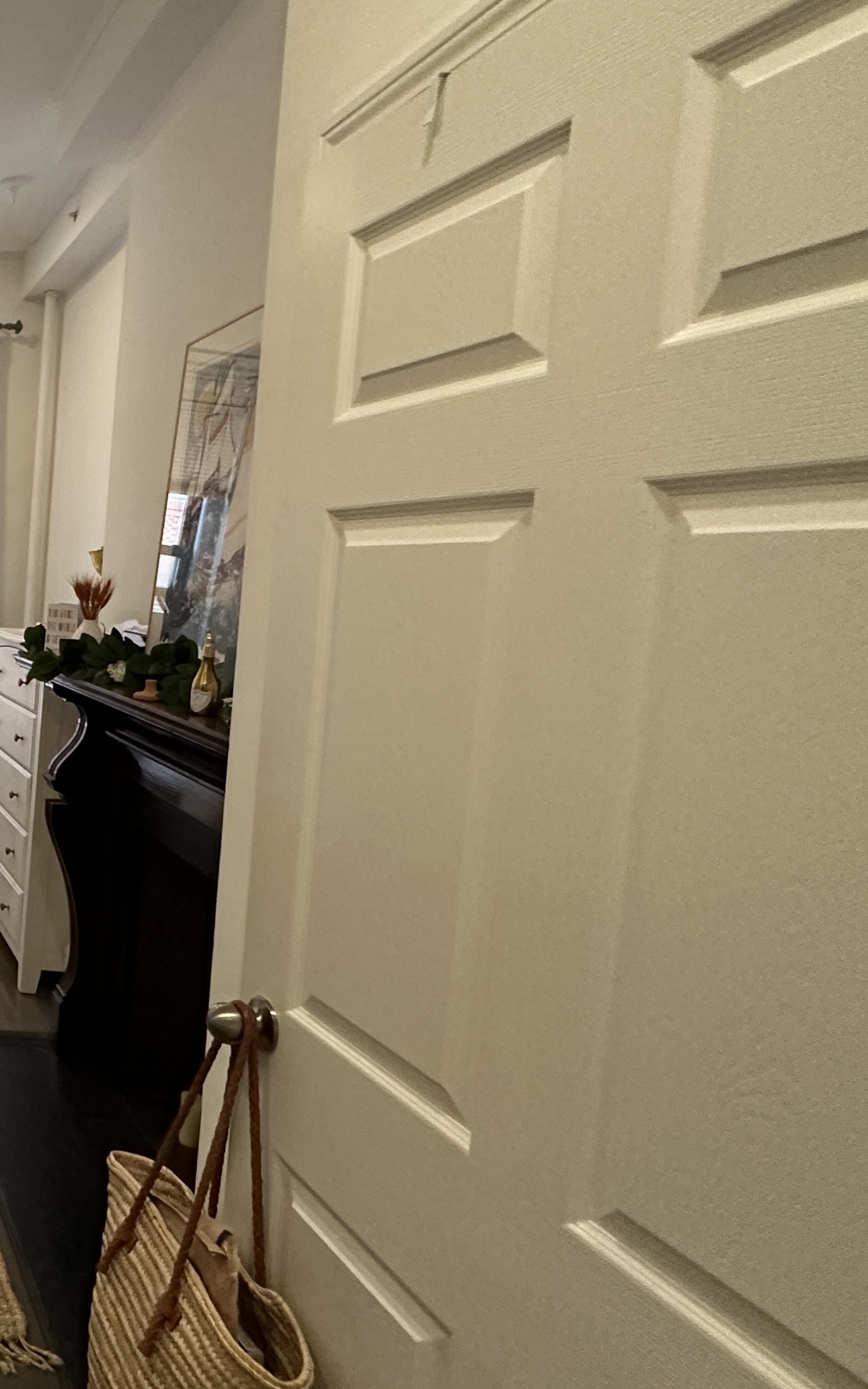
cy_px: 651
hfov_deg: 31.1
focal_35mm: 27
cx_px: -348
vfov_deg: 68.3
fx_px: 1022
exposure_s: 1/60
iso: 400
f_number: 2.2
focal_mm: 2.22
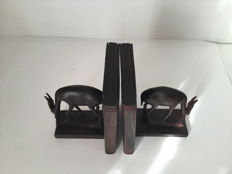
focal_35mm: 31
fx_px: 208
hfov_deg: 58.4
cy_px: 87
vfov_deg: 45.4
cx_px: 116
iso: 64
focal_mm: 3.3
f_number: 2.4
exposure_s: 1/33
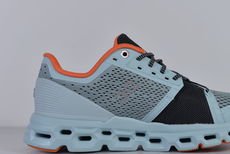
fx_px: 473
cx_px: 150
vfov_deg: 18.4
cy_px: 77
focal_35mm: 74
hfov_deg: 27.2
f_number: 5.6
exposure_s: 1/320
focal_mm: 50
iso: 100
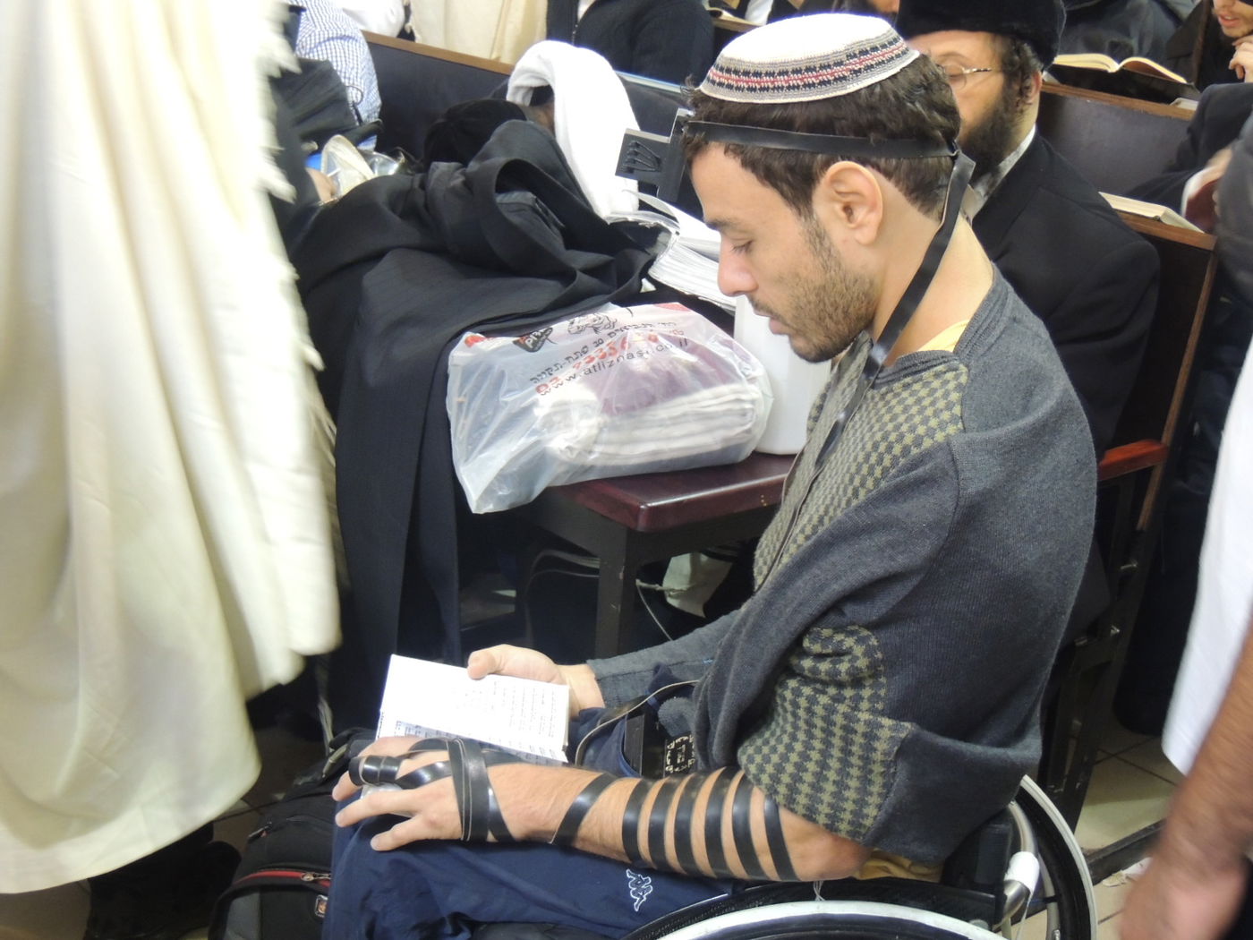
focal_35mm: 55
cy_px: 470
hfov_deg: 34.9
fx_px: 1991
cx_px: 626
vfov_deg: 26.6
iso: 720
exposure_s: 1/15
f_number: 3.7
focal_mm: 9.8
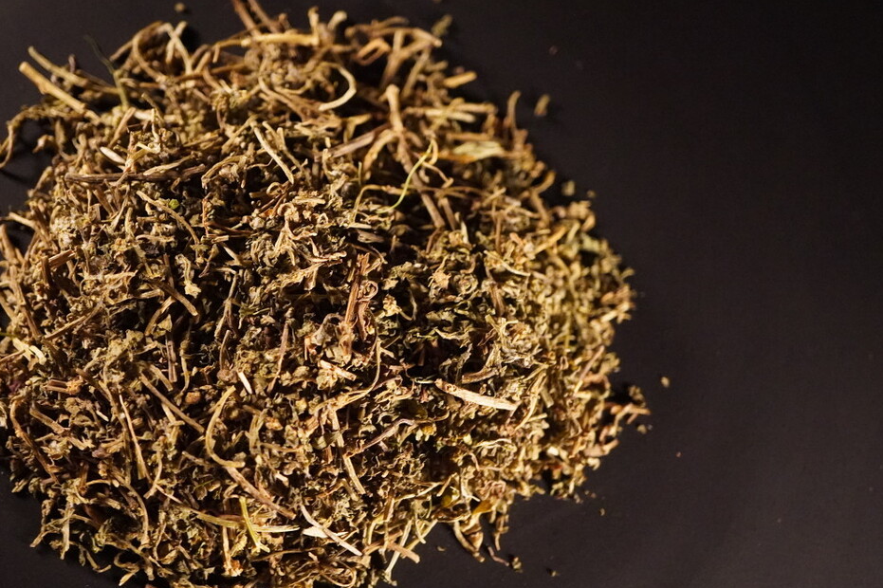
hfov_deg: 34.4
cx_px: 357
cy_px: 294
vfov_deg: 23.4
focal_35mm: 58
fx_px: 1422
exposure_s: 1/160
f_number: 3.5
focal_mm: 30
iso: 6400
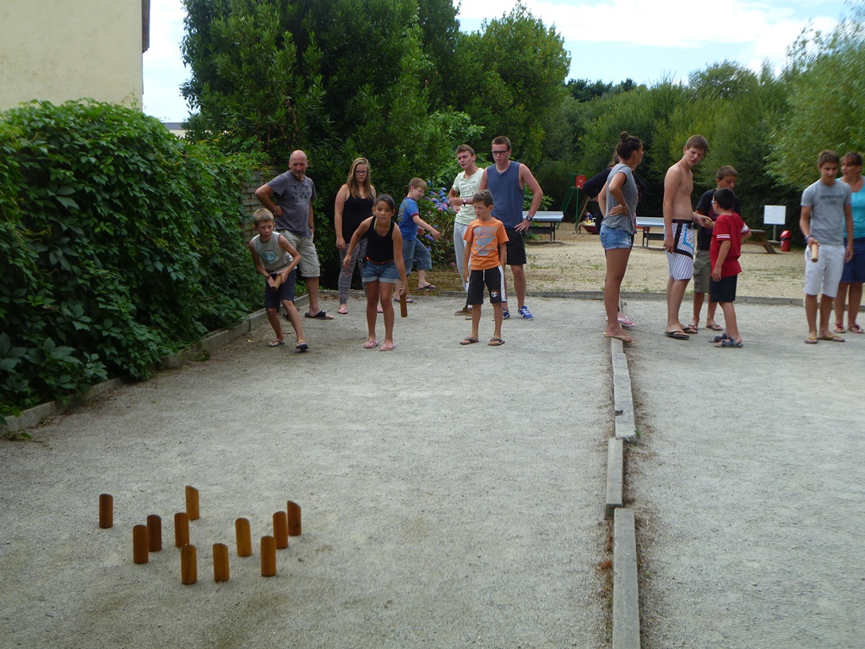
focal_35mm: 39
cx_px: 432
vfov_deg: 36.8
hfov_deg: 47.9
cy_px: 324
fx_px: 975
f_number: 3.7
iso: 80
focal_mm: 6.9
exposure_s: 1/320
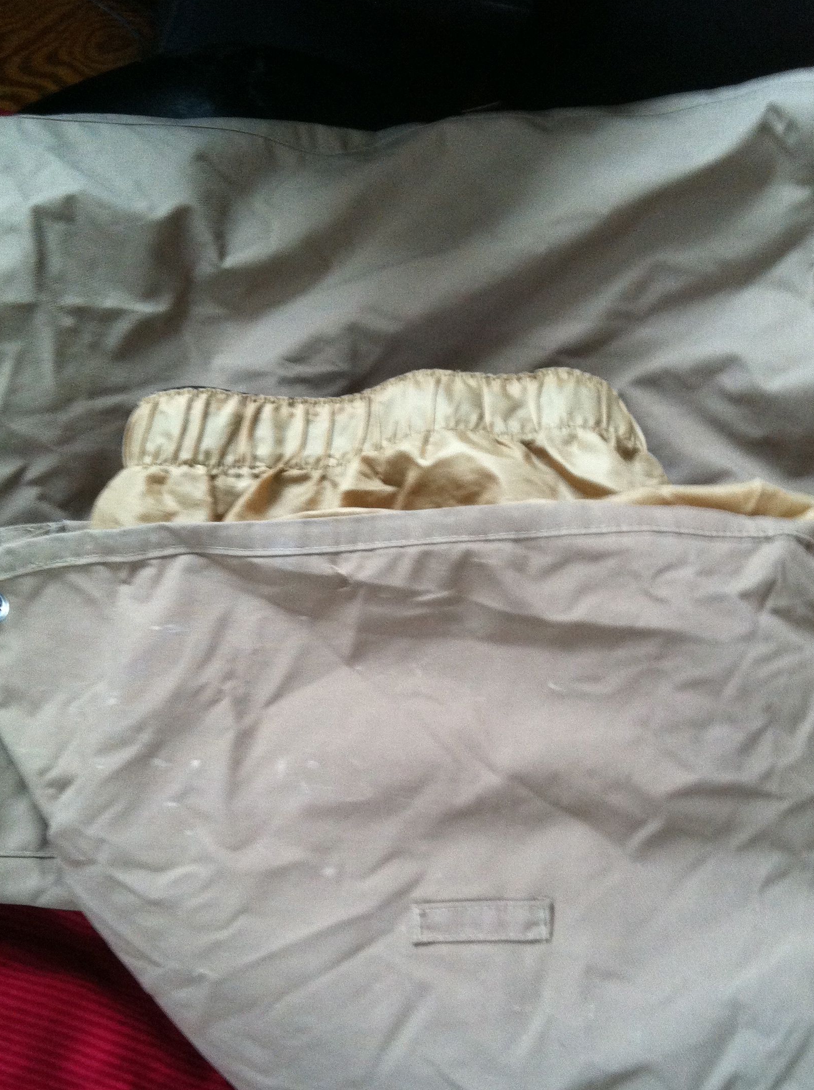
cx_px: 421
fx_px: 1321
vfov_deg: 44.7
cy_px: 646
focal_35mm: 42
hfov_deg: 34.3
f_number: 2.8
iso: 250
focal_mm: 3.85
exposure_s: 1/17
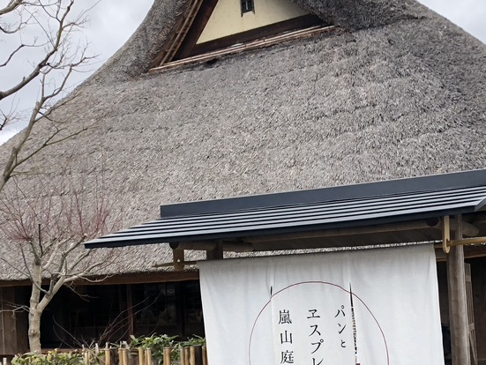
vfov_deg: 27.6
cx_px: 344
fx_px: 731
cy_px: 279
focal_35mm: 52
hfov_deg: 36.2
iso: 20
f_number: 1.8
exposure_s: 1/631
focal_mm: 3.99
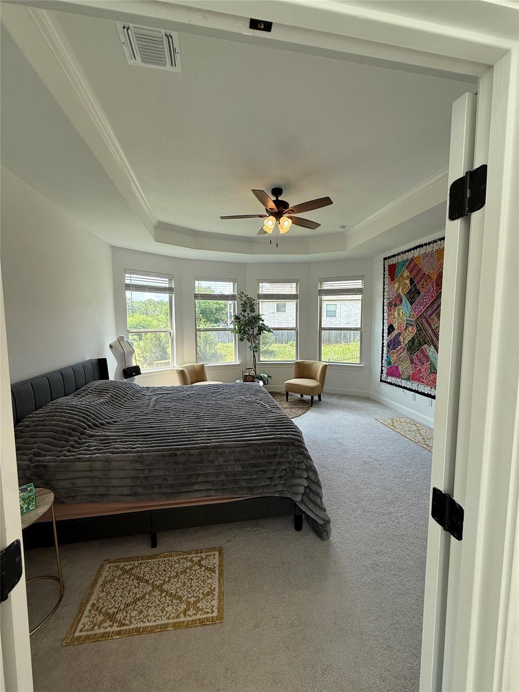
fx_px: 280
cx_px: 260
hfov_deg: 85.7
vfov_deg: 102.1
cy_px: 346
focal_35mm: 14
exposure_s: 1/129
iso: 50
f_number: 2.2
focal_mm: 2.22
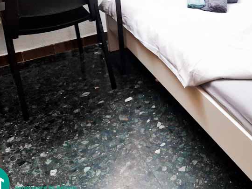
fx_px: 335
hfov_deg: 39.2
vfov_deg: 30.4
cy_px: 28
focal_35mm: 46
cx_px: 211
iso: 200
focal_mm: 5.4
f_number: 1.8
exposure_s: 1/100
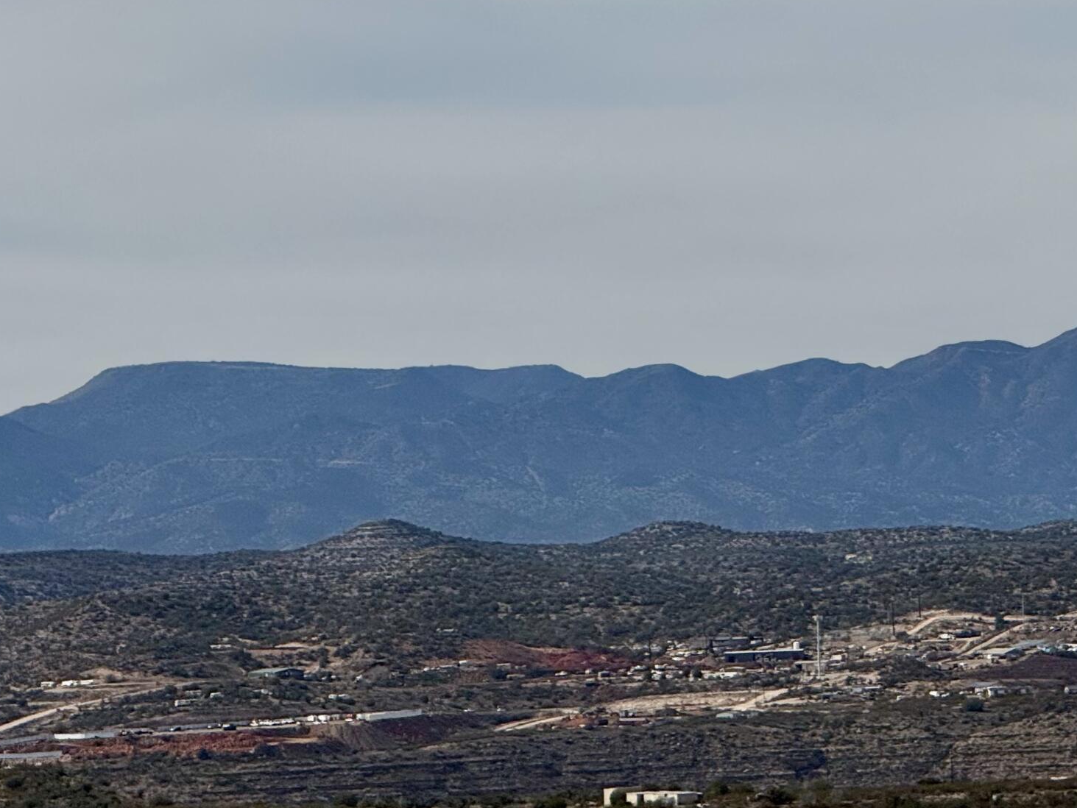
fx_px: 7656
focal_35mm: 246
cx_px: 1058
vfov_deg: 6.0
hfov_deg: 8.0
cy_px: 82
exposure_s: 1/3344
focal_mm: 15.66
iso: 50
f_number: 2.8
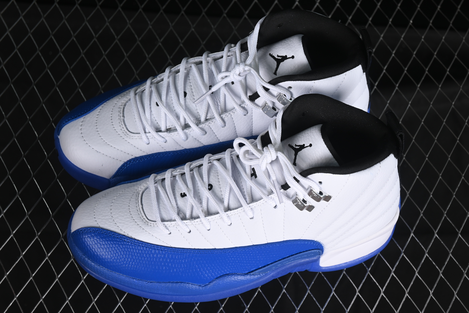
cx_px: 234
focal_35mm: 75
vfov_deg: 18.2
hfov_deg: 27.0
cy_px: 156
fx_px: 977
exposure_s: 1/80
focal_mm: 50
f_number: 7.1
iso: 160
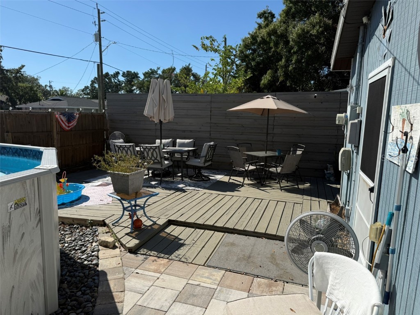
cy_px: 158
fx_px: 291
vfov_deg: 56.8
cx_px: 210
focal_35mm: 24
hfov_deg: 71.6
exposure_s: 1/6711
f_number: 1.78
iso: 80
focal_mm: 6.76
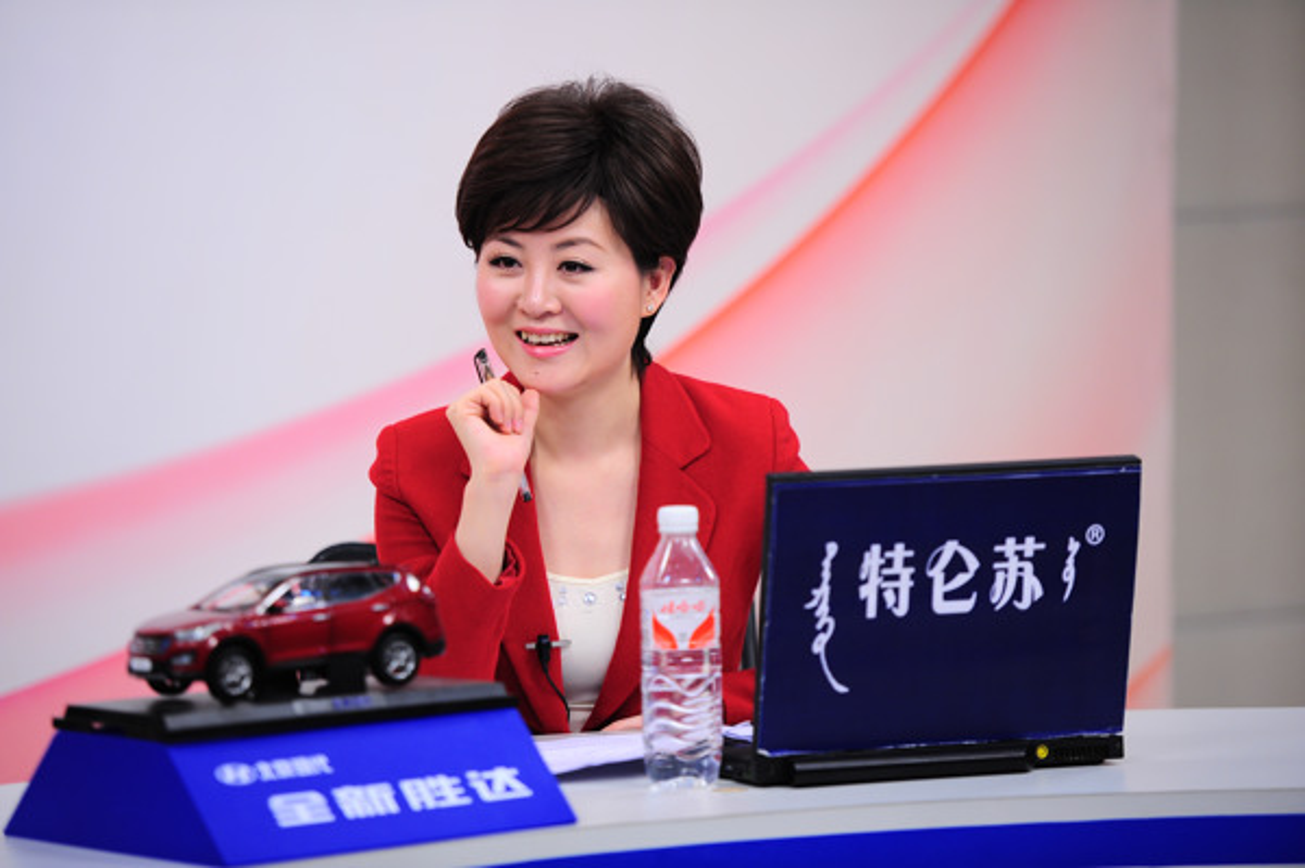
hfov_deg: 13.3
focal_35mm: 155
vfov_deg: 8.8
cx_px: 652
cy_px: 434
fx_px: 5614
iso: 640
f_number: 2.8
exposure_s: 1/500
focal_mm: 155
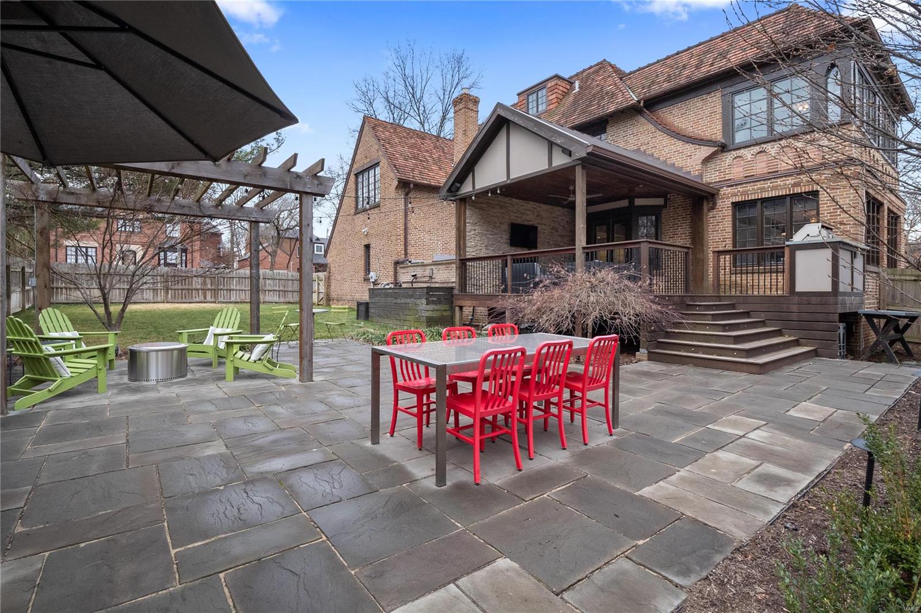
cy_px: 306
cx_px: 460
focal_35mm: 16
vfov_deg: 73.7
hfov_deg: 96.7
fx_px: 409
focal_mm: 8
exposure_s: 1/160
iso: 400
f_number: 7.1
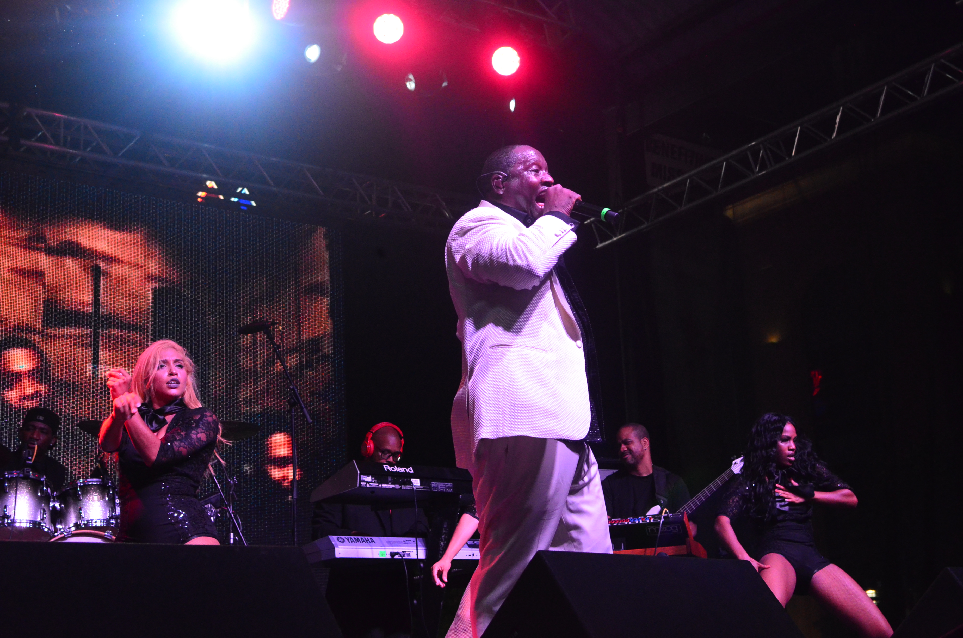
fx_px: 1401
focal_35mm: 52
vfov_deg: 25.6
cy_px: 319
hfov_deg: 37.9
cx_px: 482
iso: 3200
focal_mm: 35
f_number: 5.6
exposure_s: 1/250
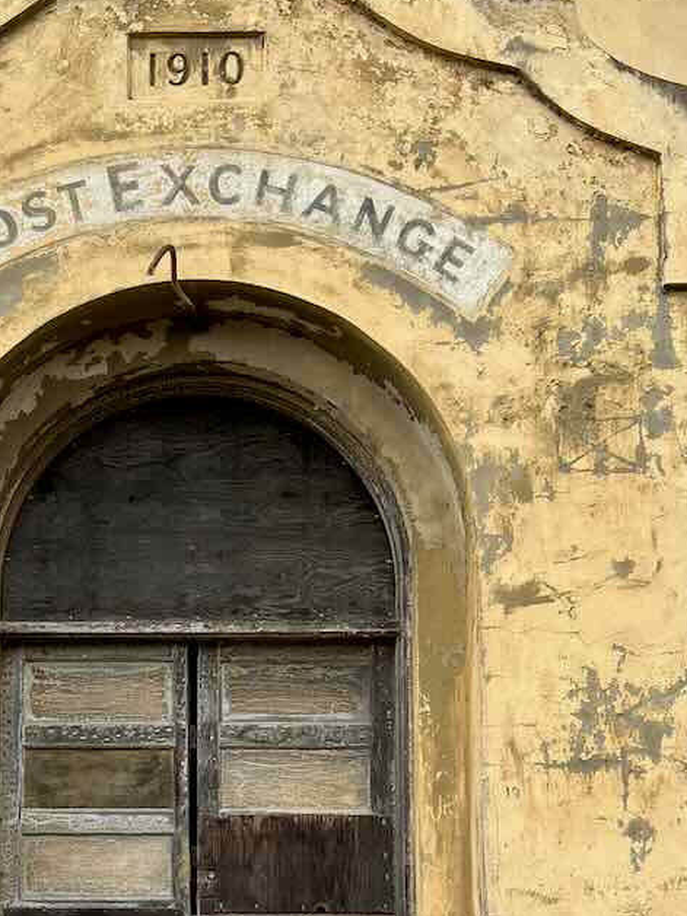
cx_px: 185
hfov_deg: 27.2
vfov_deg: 34.8
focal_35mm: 53
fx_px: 1402
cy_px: 760
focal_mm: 5.7
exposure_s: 1/1901
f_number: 1.5
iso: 50
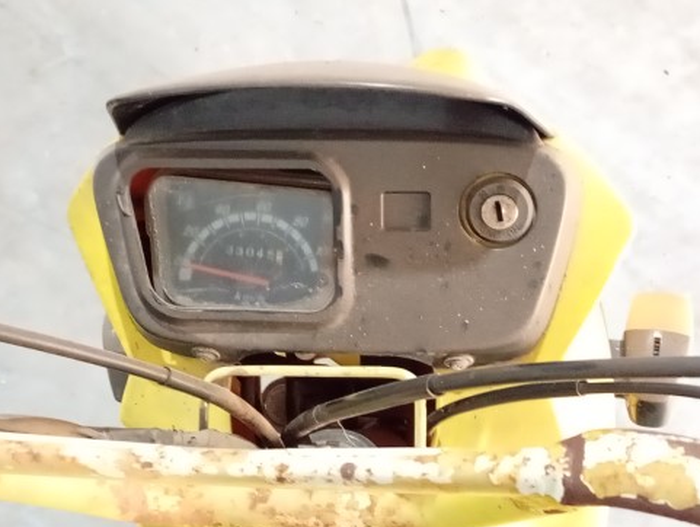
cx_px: 333
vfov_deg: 21.3
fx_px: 1397
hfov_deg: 28.1
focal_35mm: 69
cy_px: 323
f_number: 1.8
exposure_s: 1/20
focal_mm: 4.15
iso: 1255
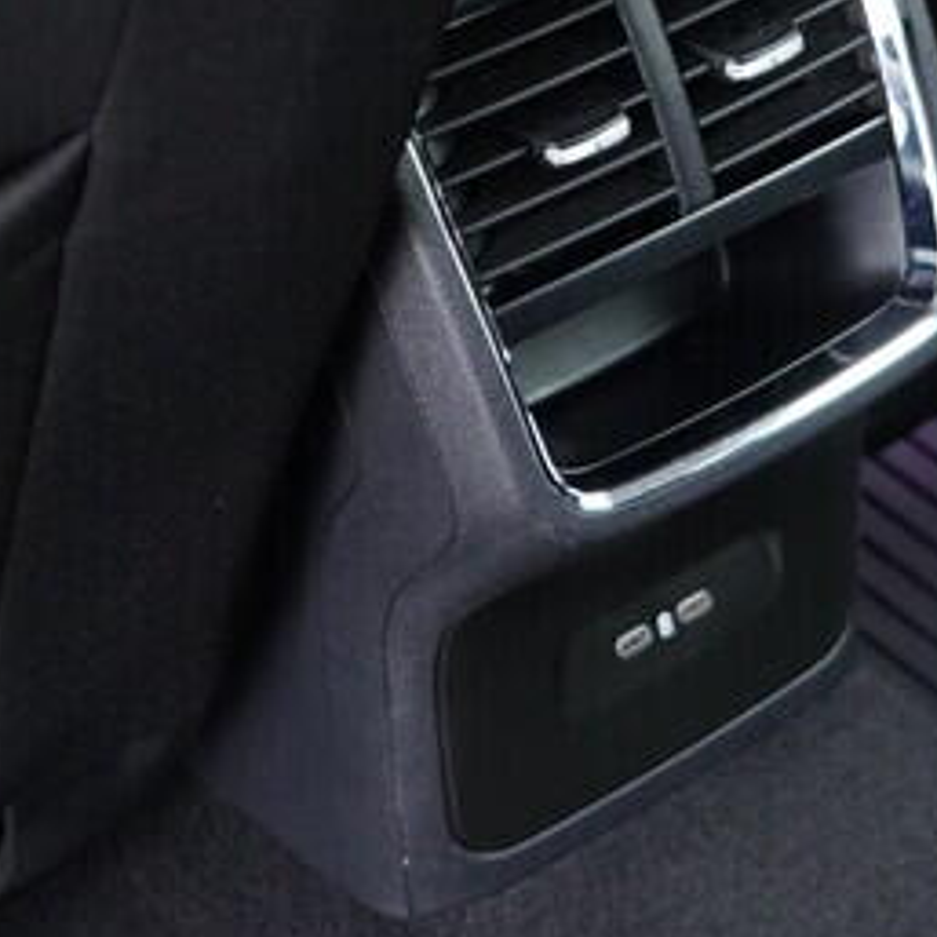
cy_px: 184
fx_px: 3736
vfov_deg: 14.2
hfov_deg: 14.2
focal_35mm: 122
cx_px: 817
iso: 1250
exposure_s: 1/40
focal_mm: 24
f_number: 2.8
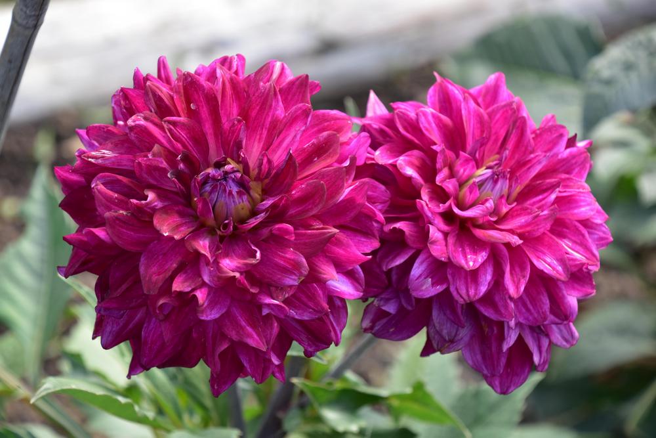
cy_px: 219
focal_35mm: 202
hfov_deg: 10.2
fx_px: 3690
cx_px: 328
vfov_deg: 6.8
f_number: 9
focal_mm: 135
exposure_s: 1/160
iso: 400
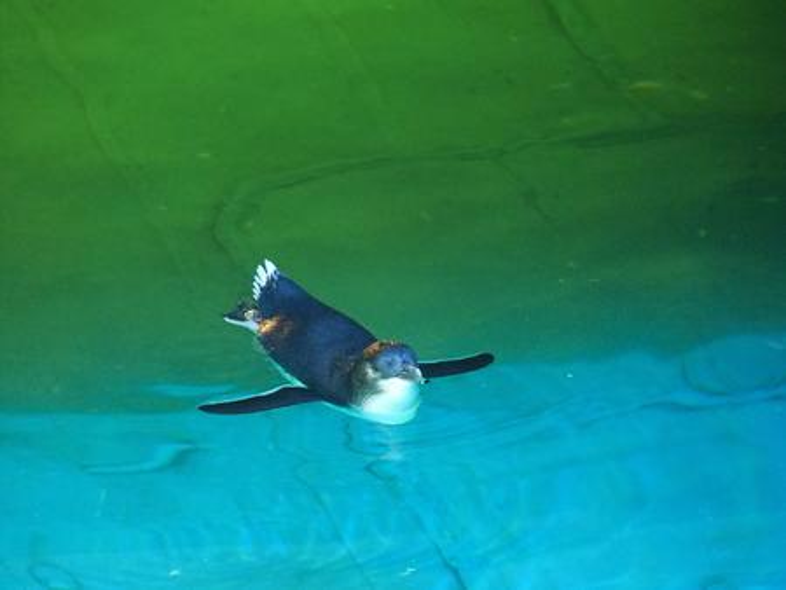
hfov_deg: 8.2
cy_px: 295
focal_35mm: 242
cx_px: 393
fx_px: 5498
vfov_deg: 6.1
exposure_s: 1/50
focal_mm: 51.4
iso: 1600
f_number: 2.8
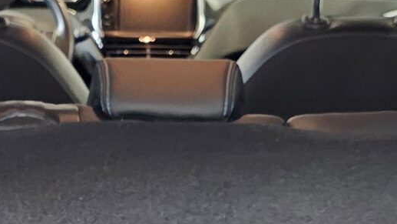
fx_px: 1306
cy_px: 514
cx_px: 145
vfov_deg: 8.9
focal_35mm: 124
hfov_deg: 17.3
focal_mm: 6.3
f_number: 1.7
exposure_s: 1/24
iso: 1250
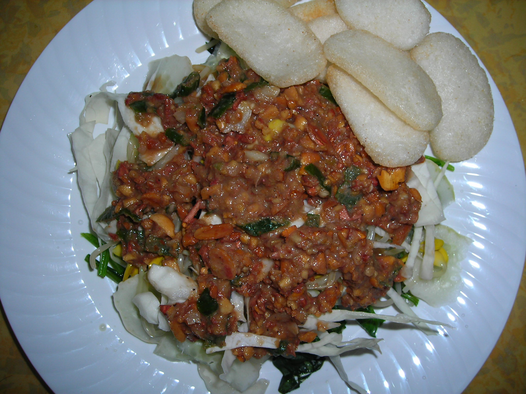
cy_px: 197
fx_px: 577
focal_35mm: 38
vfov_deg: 37.7
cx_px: 263
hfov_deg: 49.0
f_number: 3.2
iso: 50
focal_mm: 6.3
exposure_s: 1/60.1
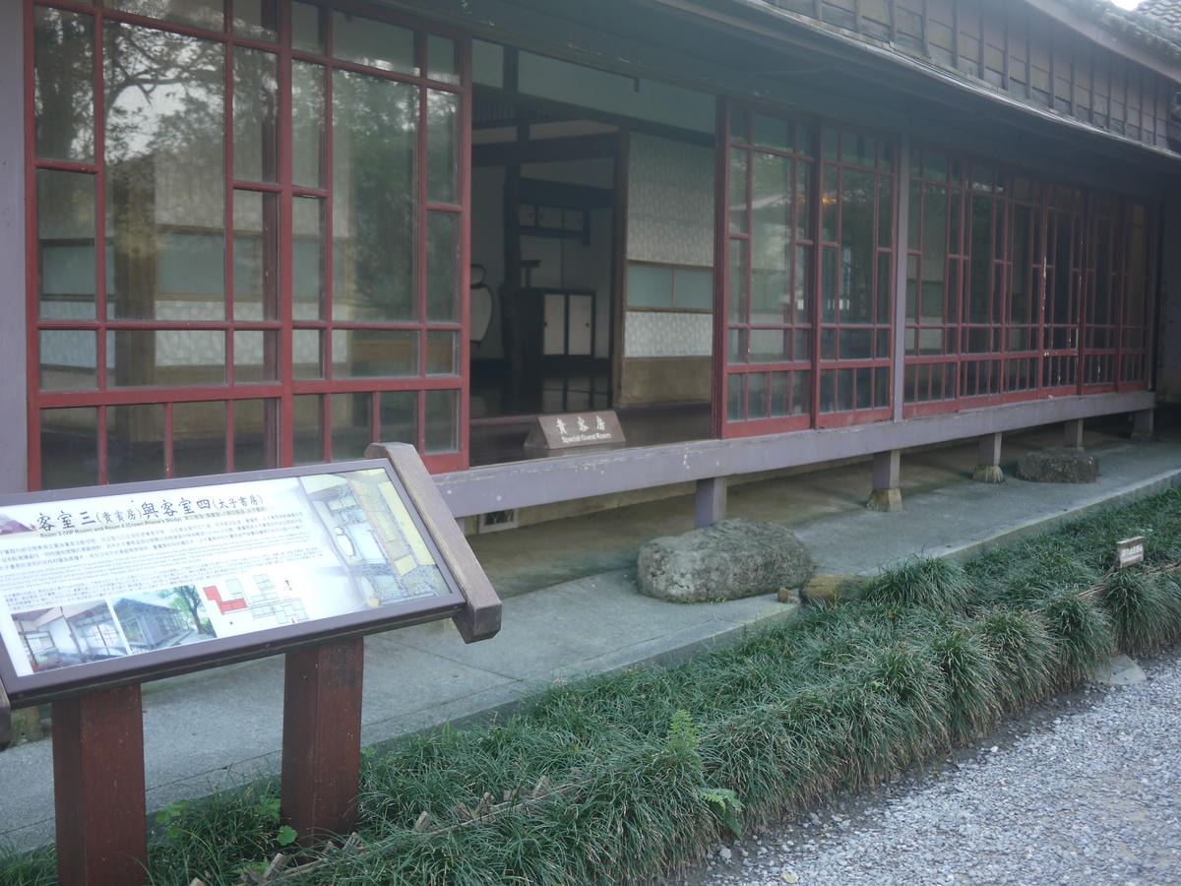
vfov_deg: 36.0
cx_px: 590
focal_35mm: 40
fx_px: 1365
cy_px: 443
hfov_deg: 46.8
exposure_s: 1/250
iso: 160
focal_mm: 20
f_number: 1.7
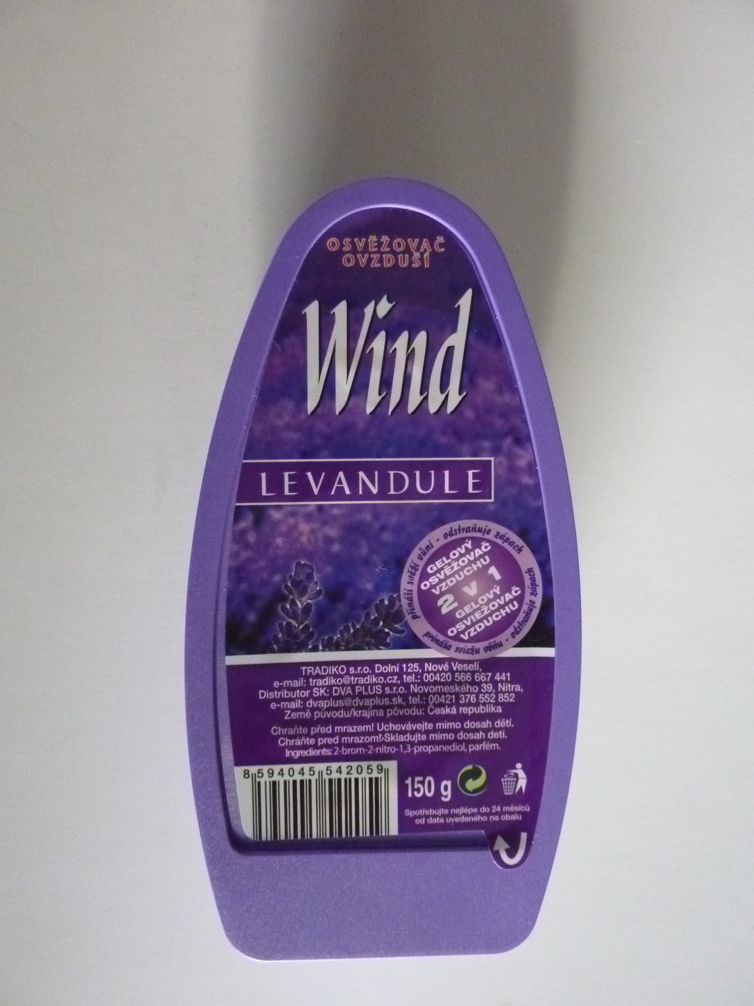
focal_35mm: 25
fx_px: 726
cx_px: 377
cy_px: 503
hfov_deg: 54.9
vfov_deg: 69.4
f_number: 3.3
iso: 800
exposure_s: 1/40
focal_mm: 4.1
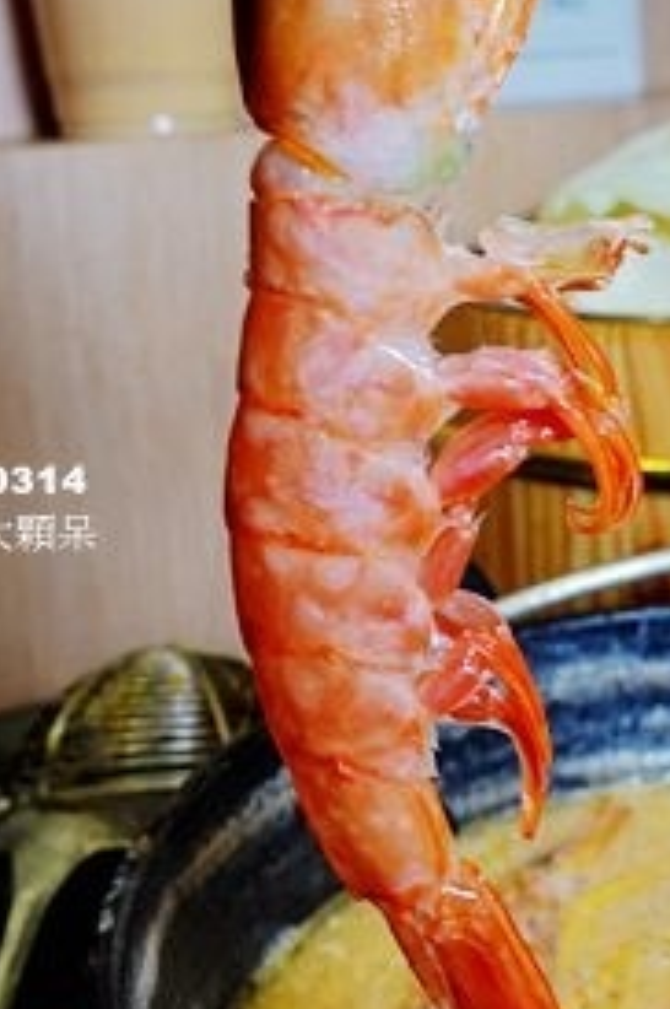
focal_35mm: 57
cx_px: 473
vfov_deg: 34.5
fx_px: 1595
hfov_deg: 23.6
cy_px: 280
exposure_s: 1/30
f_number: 2.8
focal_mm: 9
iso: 160
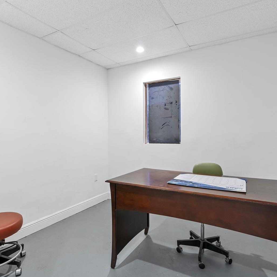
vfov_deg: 72.1
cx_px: 134
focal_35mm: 21
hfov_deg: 72.1
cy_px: 136
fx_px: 190
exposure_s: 1/1.25
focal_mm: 16
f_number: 8
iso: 400
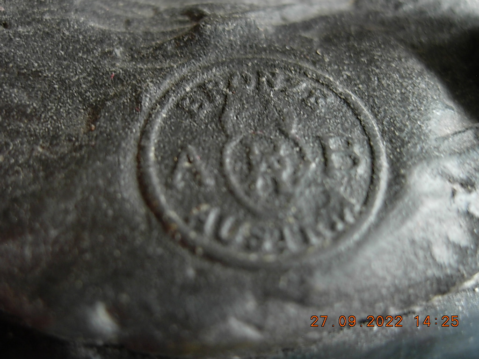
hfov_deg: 49.0
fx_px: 526
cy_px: 180
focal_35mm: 38
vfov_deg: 37.7
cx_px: 240
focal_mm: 7.8
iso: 79
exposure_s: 1/6.7
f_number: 2.8
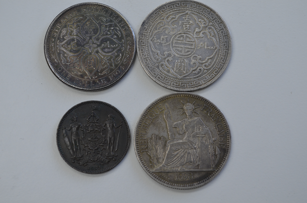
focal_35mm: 75
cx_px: 154
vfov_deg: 18.1
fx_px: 638
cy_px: 102
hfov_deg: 27.0
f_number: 8
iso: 280
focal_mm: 50
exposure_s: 1/60
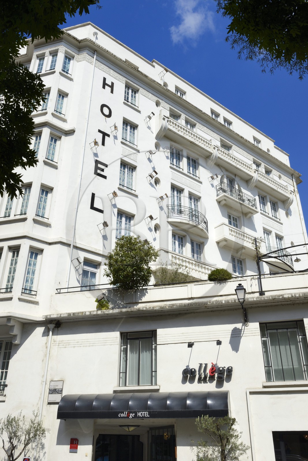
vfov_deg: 63.7
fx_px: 372
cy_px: 230
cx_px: 154
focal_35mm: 29
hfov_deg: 45.0
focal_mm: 29
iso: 200
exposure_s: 1/200
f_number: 18
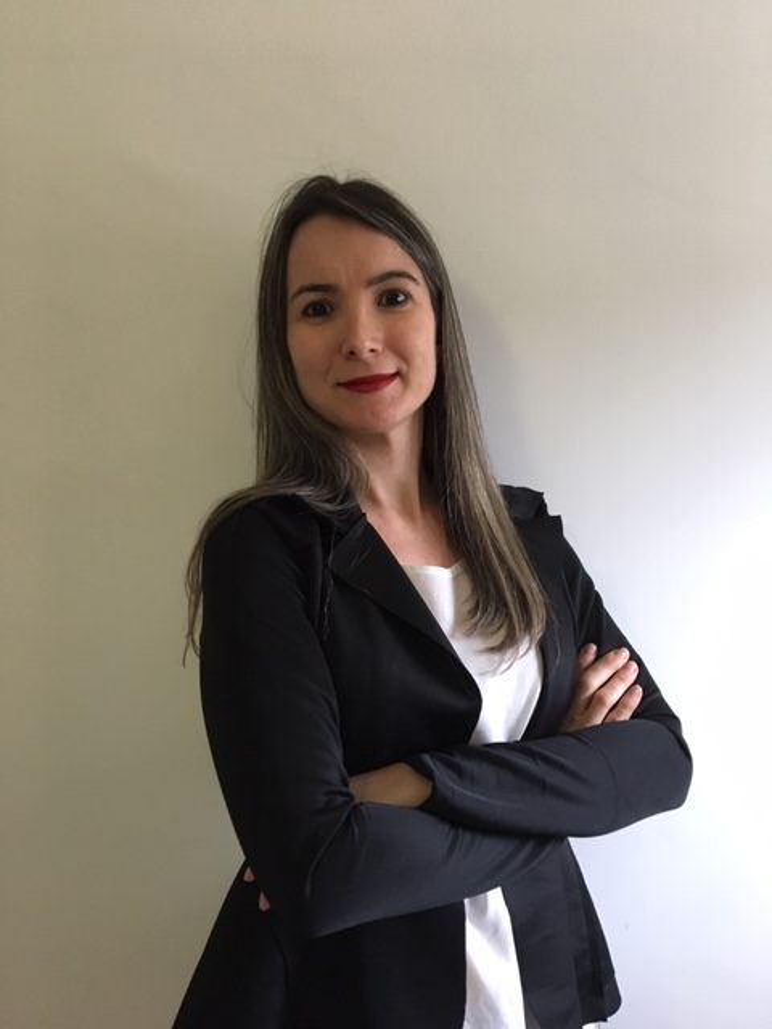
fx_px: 862
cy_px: 514
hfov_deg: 48.2
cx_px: 386
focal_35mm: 29
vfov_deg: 61.7
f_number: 2.2
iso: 200
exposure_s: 1/30
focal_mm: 4.15
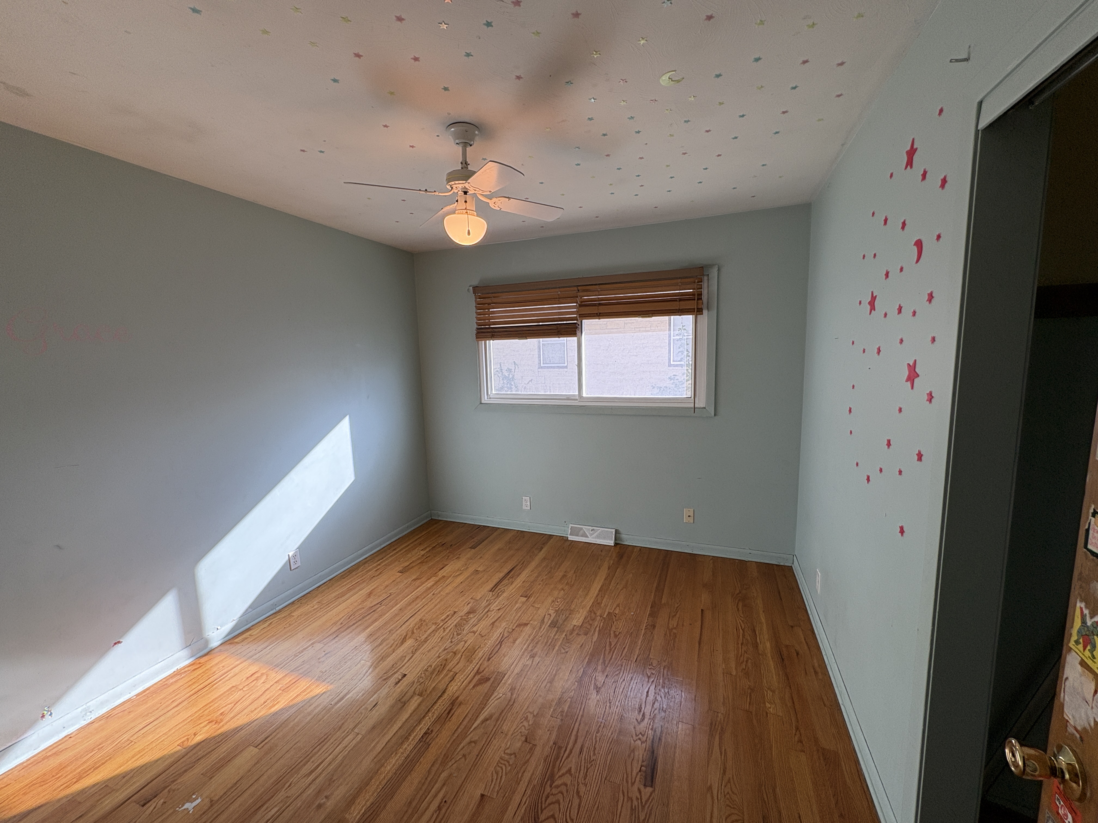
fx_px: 444
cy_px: 412
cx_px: 549
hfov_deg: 102.1
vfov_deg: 85.7
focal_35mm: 14
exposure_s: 1/140
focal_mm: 2.22
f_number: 2.2
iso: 64
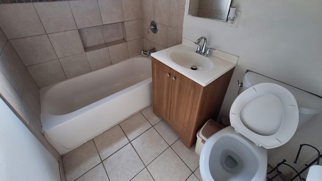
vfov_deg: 69.6
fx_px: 128
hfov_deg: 103.0
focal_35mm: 15
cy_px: 70
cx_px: 160
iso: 40
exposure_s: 1/146
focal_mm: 1.74
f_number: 2.2
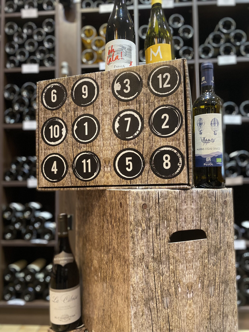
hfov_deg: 53.1
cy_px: 166
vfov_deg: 67.3
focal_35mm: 26
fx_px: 249
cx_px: 124
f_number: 1.8
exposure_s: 1/33
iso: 400
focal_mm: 4.25
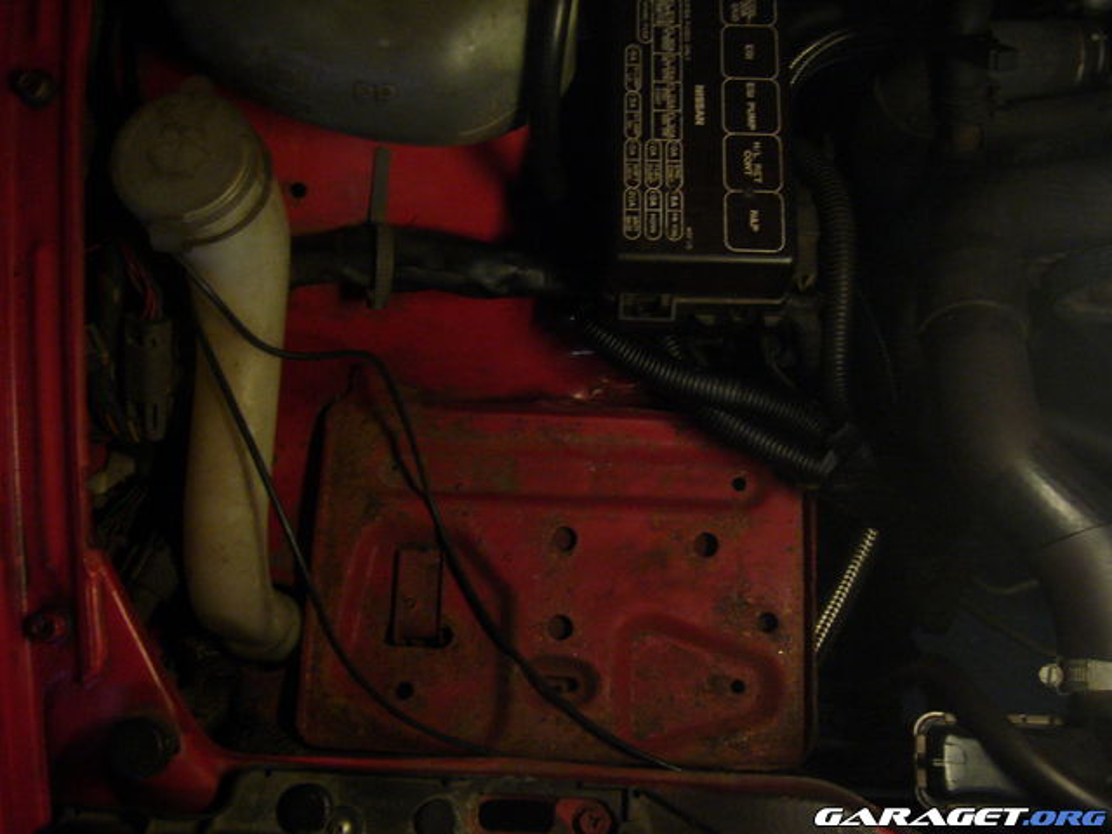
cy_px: 417
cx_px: 556
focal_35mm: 35
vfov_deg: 40.7
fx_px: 1124
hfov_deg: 52.6
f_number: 2.8
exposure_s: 1/8
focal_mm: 5.8
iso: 200
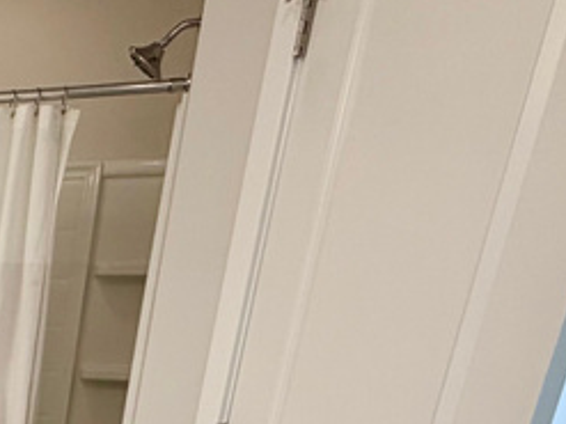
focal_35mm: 58
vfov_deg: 20.5
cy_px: 681
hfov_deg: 25.6
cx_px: -268
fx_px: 948
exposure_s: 1/120
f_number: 2.2
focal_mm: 2.22
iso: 125
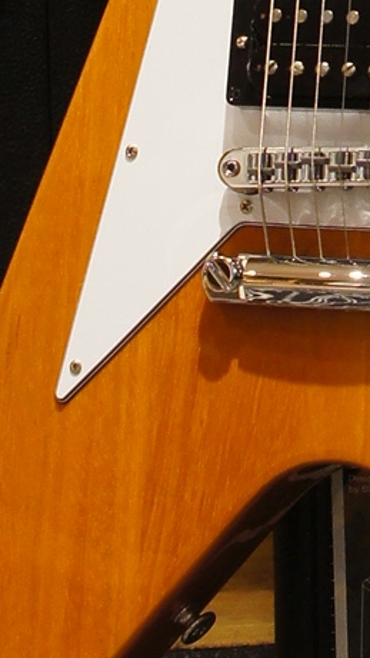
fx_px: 4078
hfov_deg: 5.2
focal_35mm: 234
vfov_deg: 8.9
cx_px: 533
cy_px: -426
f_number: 8
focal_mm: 30
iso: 400
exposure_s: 1/6
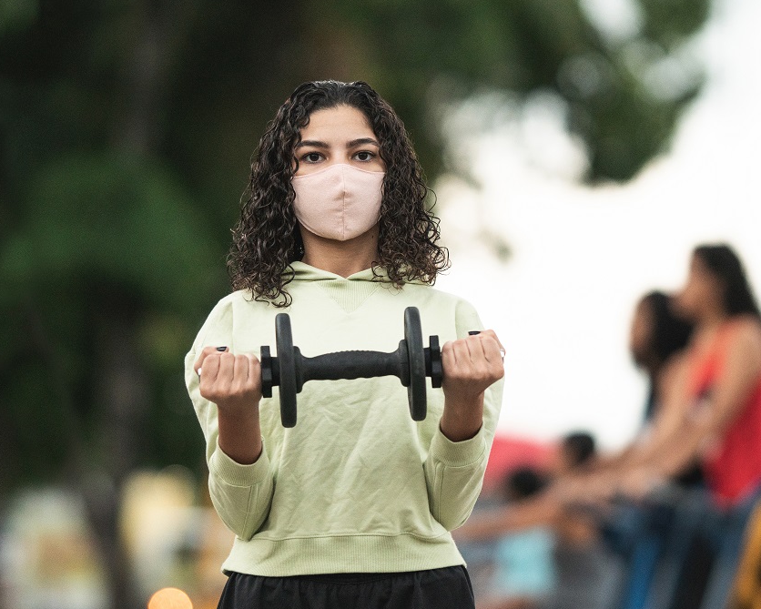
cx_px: 419
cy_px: 355
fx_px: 6142
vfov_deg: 5.7
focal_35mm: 273
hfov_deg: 7.1
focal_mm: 135
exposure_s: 1/640
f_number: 2
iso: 1000
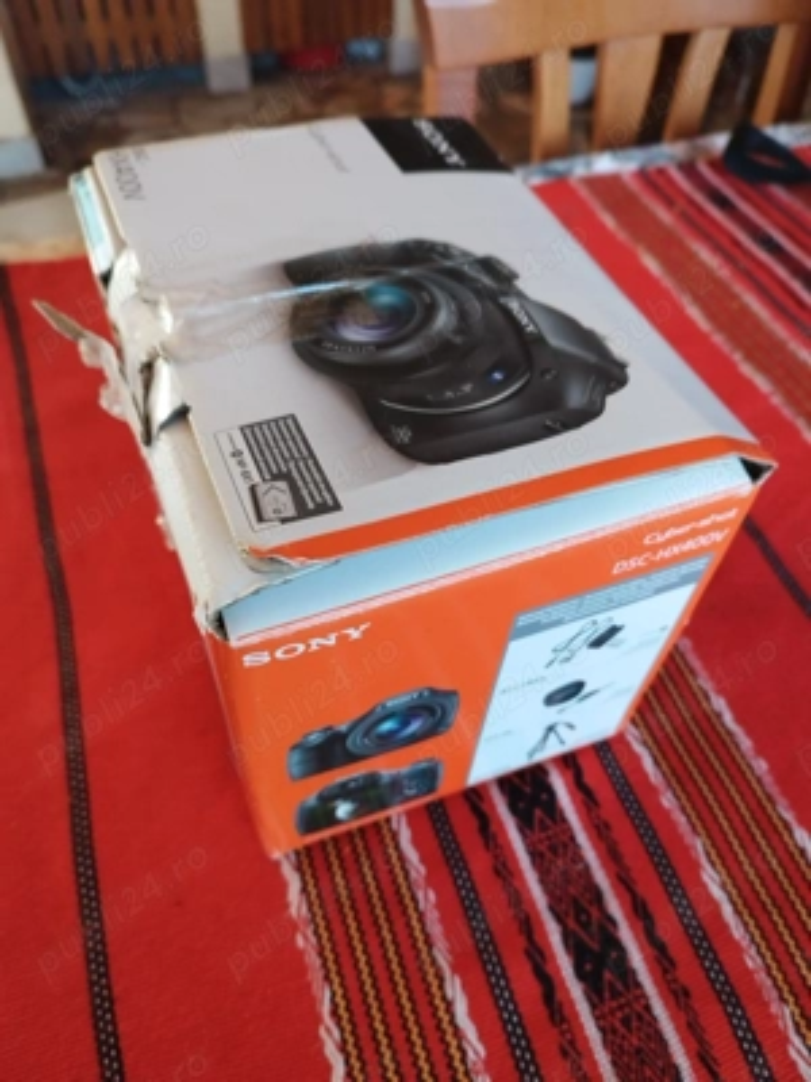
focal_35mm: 26
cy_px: 541
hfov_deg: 53.1
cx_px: 406
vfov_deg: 67.3
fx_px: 812
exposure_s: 1/33.3
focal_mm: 6.24
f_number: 1.8
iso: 989
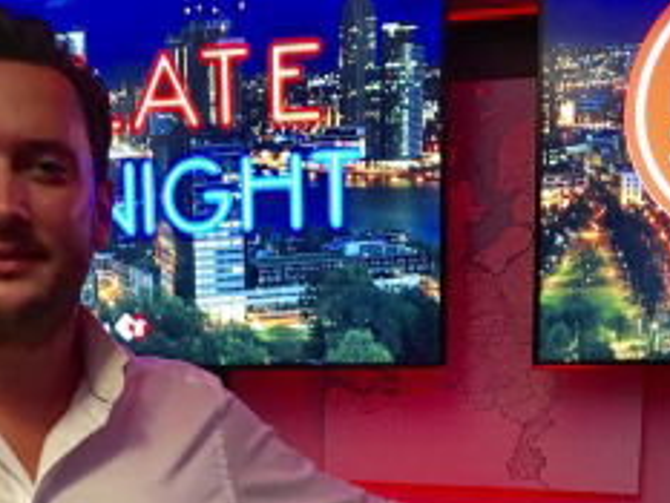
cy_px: 536
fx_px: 1201
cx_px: 345
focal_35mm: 62
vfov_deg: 22.5
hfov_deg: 31.2
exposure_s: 1/33
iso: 160
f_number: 2.2
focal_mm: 4.15
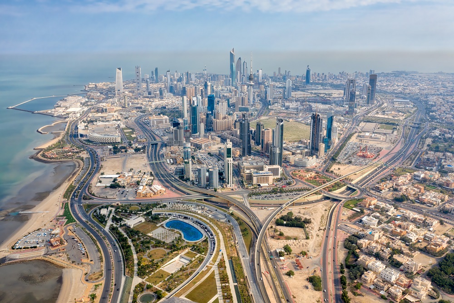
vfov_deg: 46.4
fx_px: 353
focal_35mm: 28
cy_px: 152
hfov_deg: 65.5
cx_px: 227
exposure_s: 1/800
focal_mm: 10.3
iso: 100
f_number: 6.3
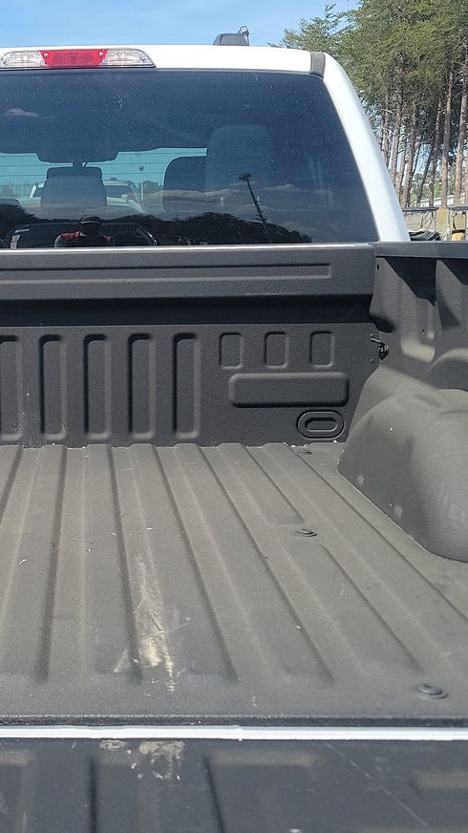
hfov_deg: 24.3
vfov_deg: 42.9
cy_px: 404
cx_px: 66
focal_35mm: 48
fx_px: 1060
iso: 50
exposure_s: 1/560
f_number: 1.8
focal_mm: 6.7
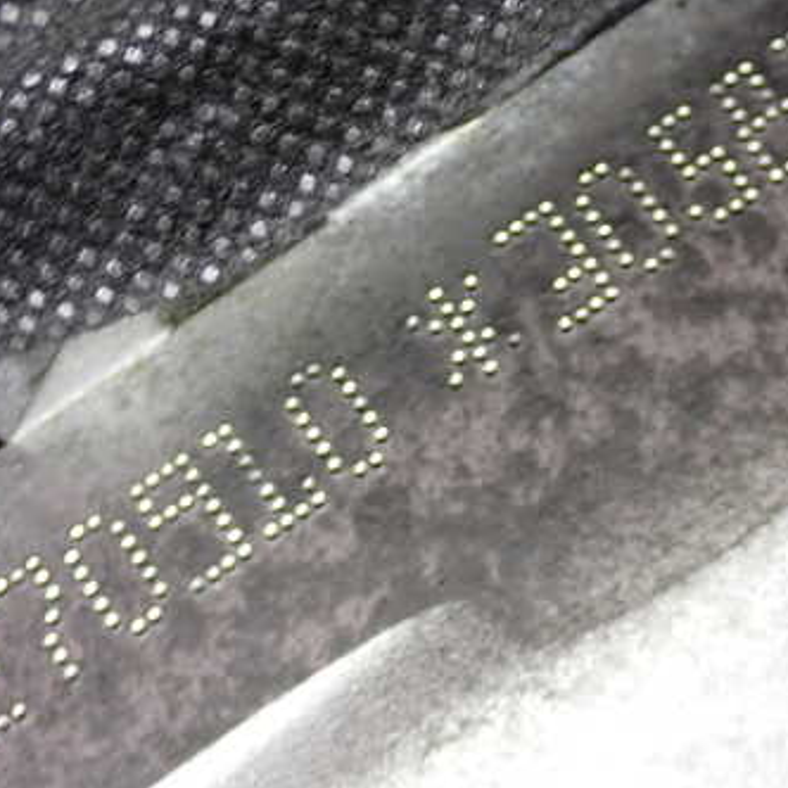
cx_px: 529
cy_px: 318
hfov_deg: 17.5
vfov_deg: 17.6
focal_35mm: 99
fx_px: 2550
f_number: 3.6
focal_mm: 11.09
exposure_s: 1/100
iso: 200
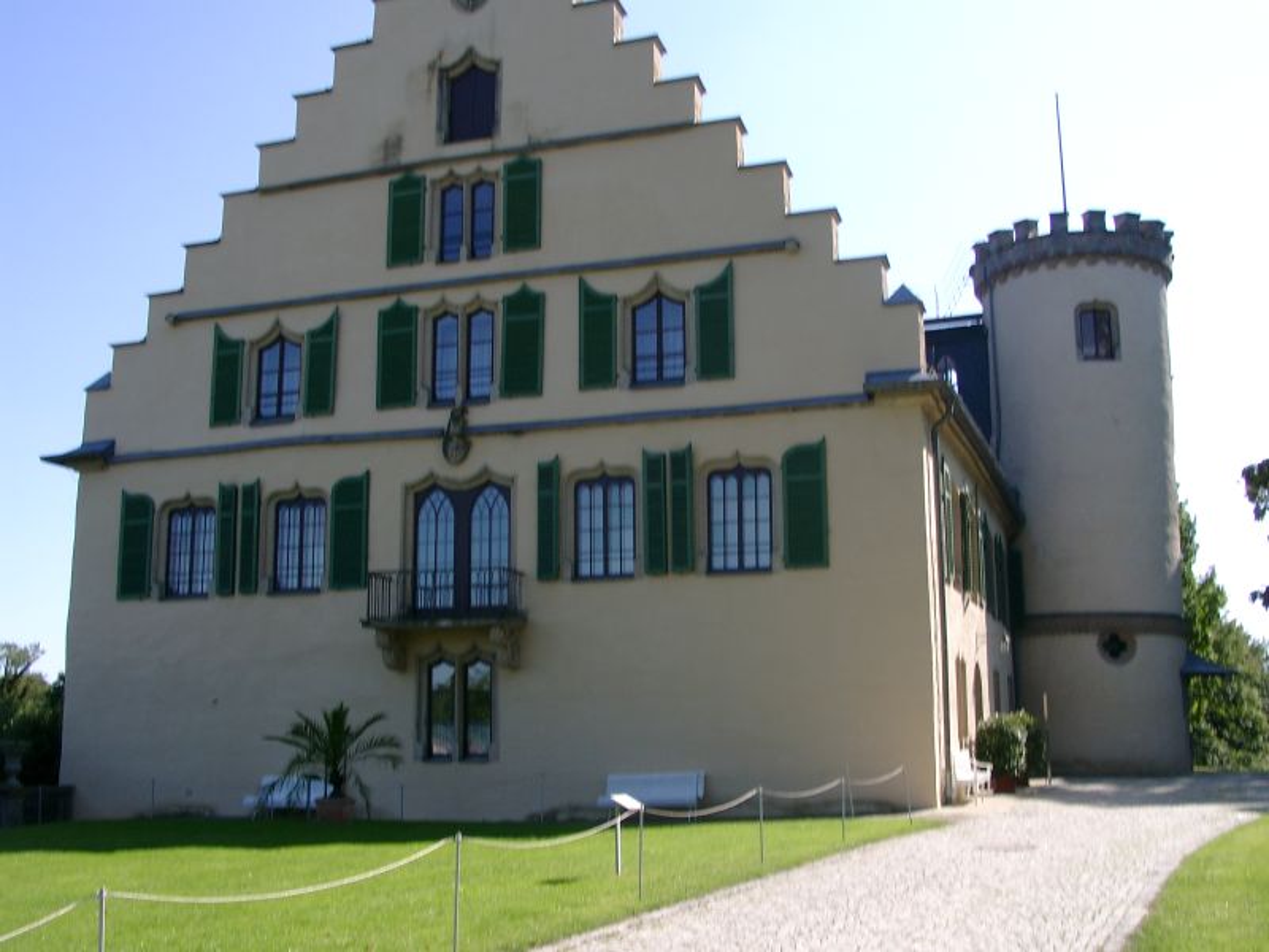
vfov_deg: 41.8
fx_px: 1246
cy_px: 476
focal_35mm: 34
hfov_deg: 54.0
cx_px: 634
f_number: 4
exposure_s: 1/424
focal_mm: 7.13
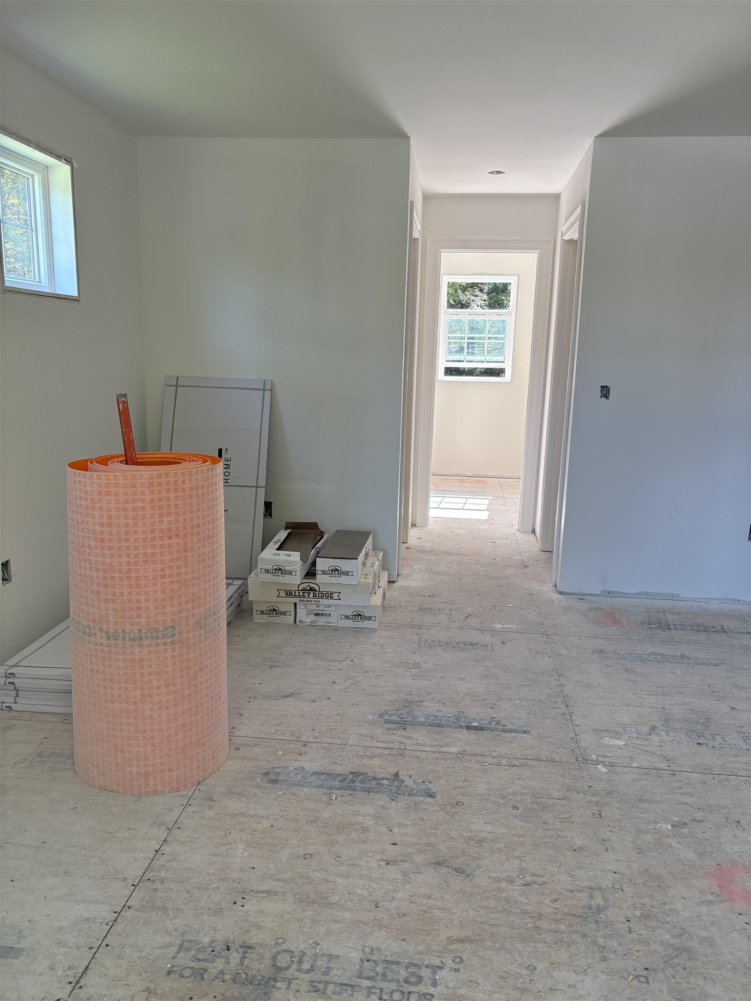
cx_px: 376
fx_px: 752
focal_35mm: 26
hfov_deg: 53.1
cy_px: 500
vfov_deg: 67.3
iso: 125
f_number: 1.6
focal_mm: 5.96
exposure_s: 1/207
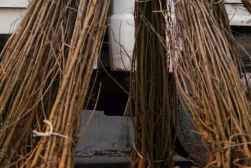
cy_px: -67
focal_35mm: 244
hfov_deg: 8.3
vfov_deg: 5.6
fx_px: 1702
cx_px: -59
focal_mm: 55
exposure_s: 1/500
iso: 200
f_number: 5.6
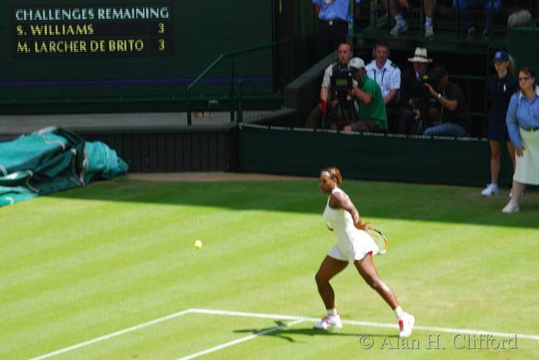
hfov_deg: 5.5
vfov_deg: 3.7
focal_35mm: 375
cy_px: 180
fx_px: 5619
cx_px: 270
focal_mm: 250
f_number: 5.3
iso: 180
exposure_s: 1/400
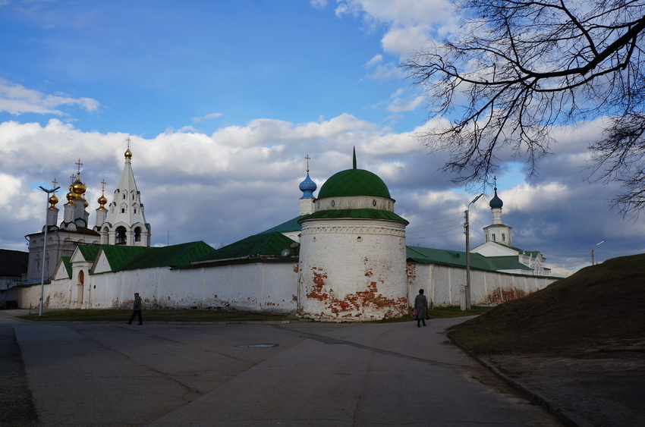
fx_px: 617
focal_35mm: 34
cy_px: 214
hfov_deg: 55.2
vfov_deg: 38.2
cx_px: 322
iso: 100
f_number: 9
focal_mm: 23
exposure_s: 1/200
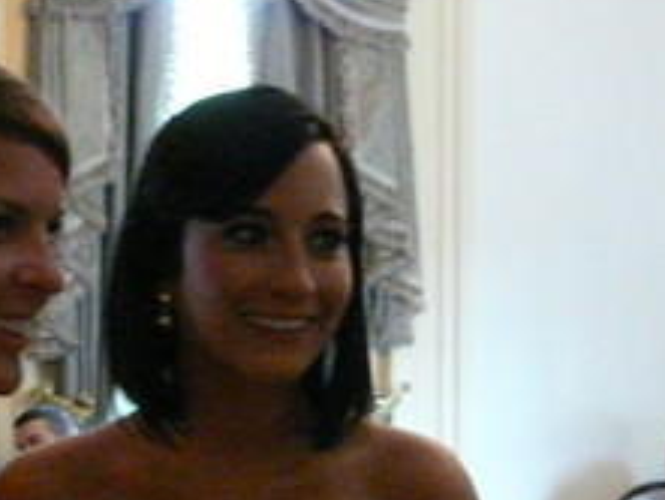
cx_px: 319
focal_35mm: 84
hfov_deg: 23.3
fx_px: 1615
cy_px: 461
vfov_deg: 17.3
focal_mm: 4.6
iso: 800
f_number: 2.8
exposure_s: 1/25
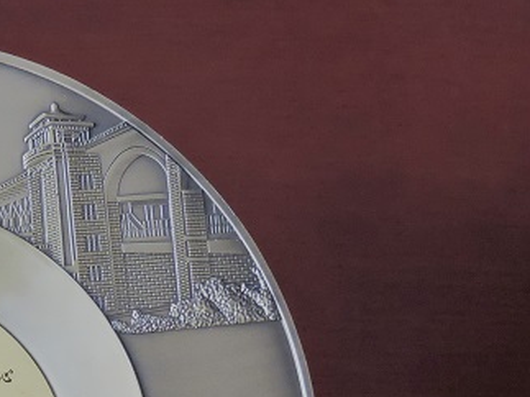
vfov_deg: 7.9
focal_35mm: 186
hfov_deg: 10.4
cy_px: 487
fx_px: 2847
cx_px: -123
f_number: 3.9
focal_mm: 13.4
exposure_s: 1/25
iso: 560
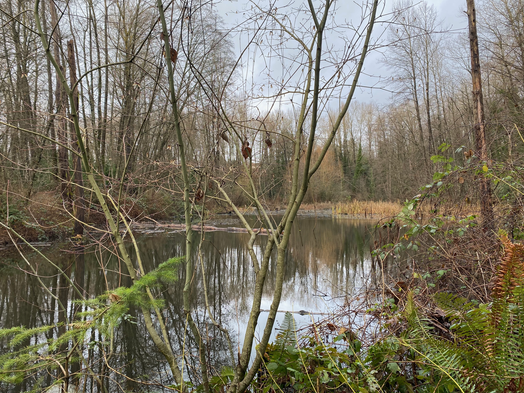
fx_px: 409
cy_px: 195
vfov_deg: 51.4
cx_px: 258
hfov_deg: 65.3
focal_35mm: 27
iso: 32
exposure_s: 1/136
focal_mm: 4.25
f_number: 1.8
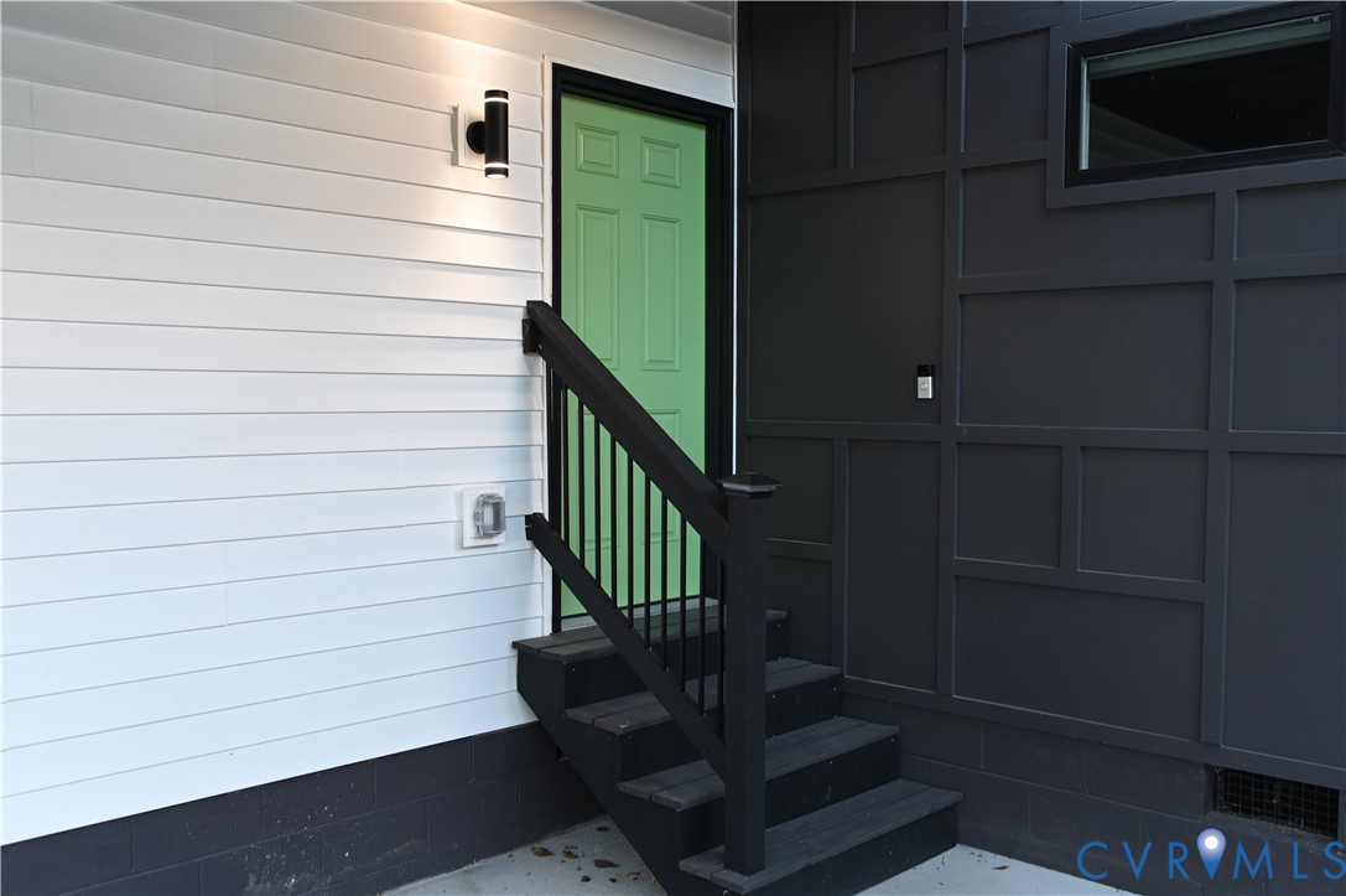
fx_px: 1308
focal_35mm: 35
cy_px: 448
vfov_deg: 37.8
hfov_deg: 54.5
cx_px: 673
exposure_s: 1/50
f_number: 4.5
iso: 250
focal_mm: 35
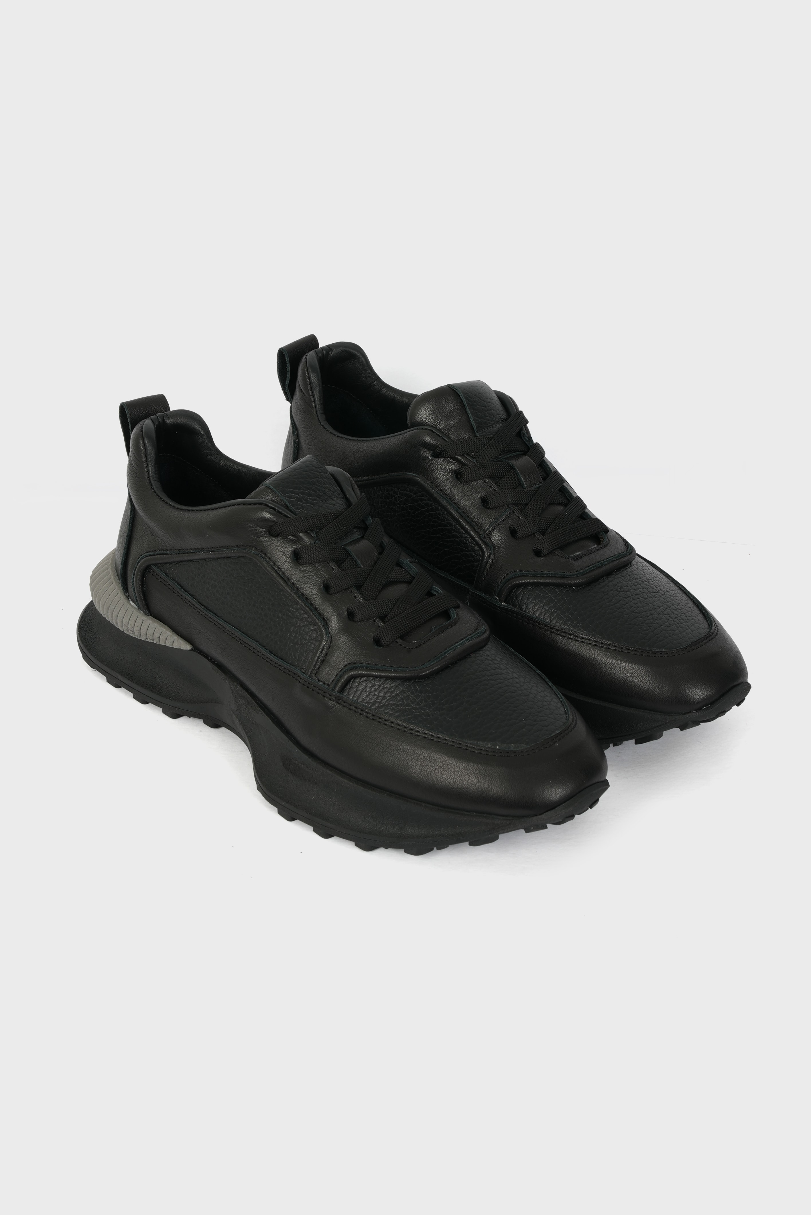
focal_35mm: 70
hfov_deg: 19.5
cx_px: 406
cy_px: 608
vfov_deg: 28.8
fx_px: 2362
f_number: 22
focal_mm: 70
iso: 50
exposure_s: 1/100
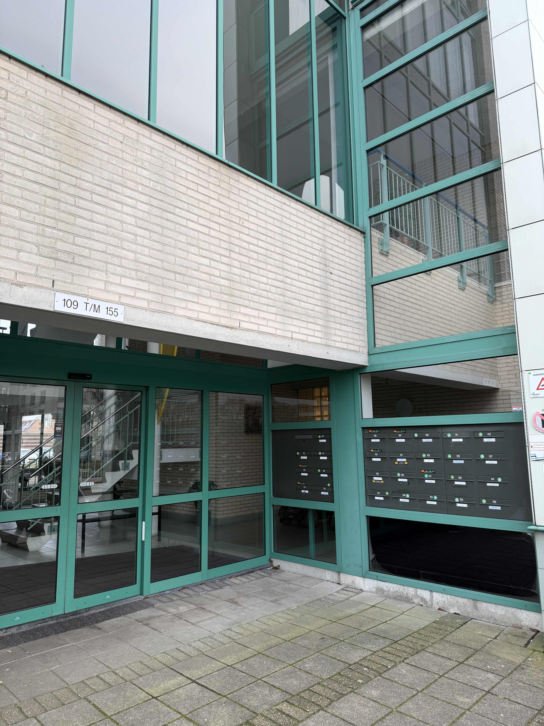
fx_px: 503
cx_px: 272
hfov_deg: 56.8
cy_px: 363
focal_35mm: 24
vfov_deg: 71.6
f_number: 1.78
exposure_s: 1/121
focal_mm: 6.76
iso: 50
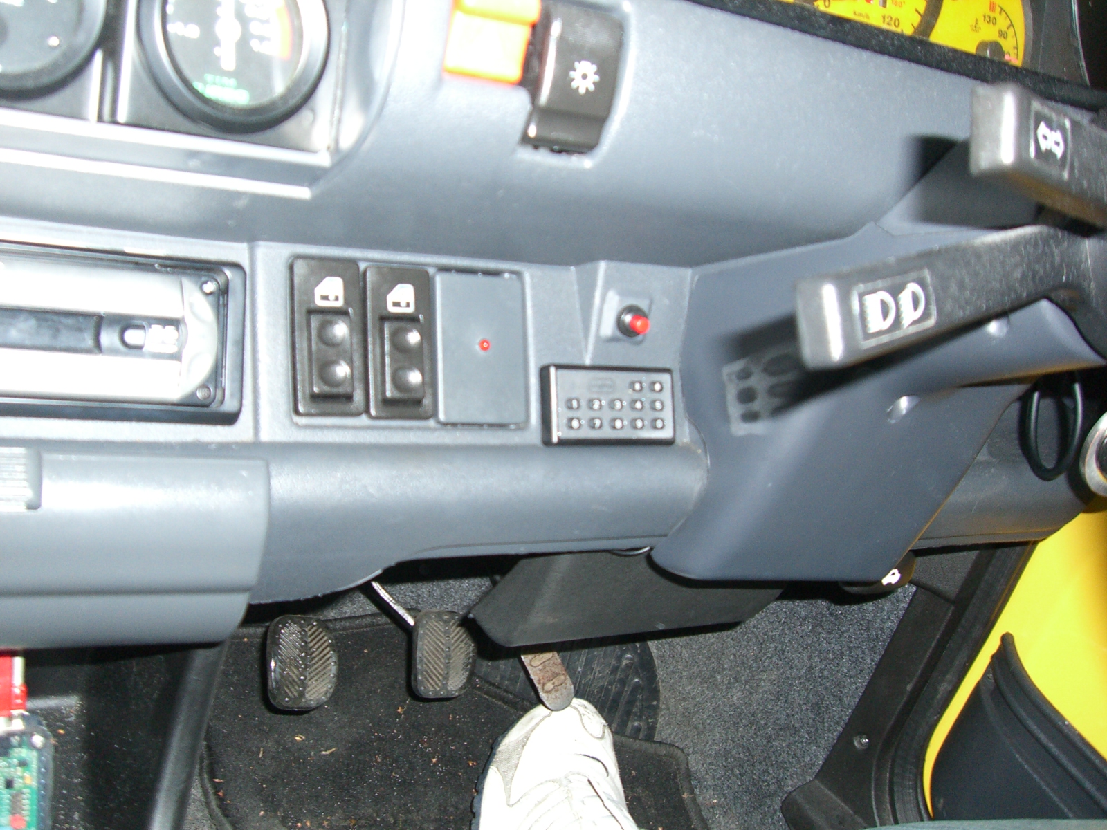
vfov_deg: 37.7
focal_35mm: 38
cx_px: 554
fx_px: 1215
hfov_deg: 49.0
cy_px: 415
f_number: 2.7
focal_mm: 6.2
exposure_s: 1/60
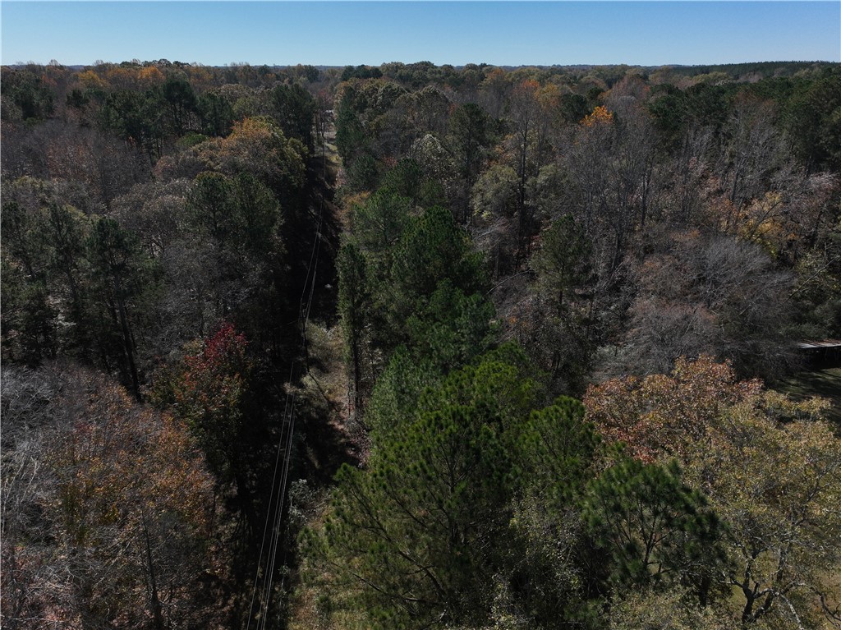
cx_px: 420
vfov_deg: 56.8
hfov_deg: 71.6
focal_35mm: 24
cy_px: 315
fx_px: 583
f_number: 2.8
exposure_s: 1/640
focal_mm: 12.29
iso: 190
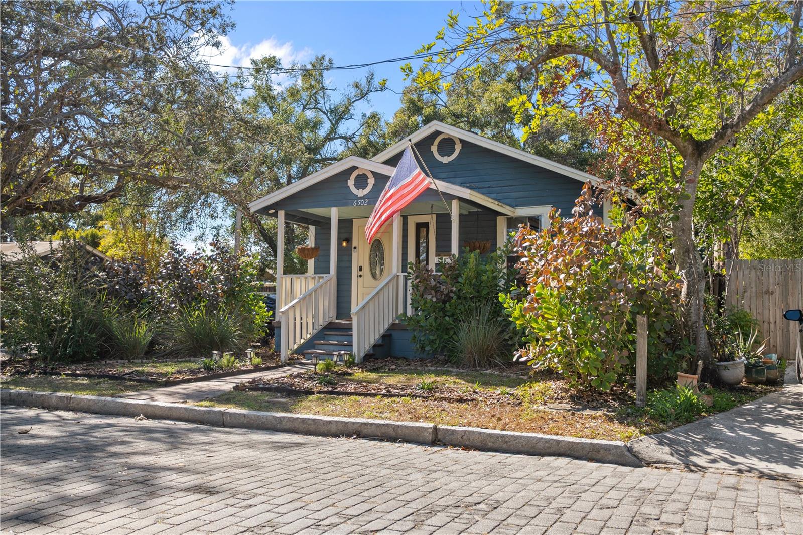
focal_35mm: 32
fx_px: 719
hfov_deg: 58.3
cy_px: 268
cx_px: 402
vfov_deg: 40.8
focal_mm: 21.5
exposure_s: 1/200
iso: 100
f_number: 5
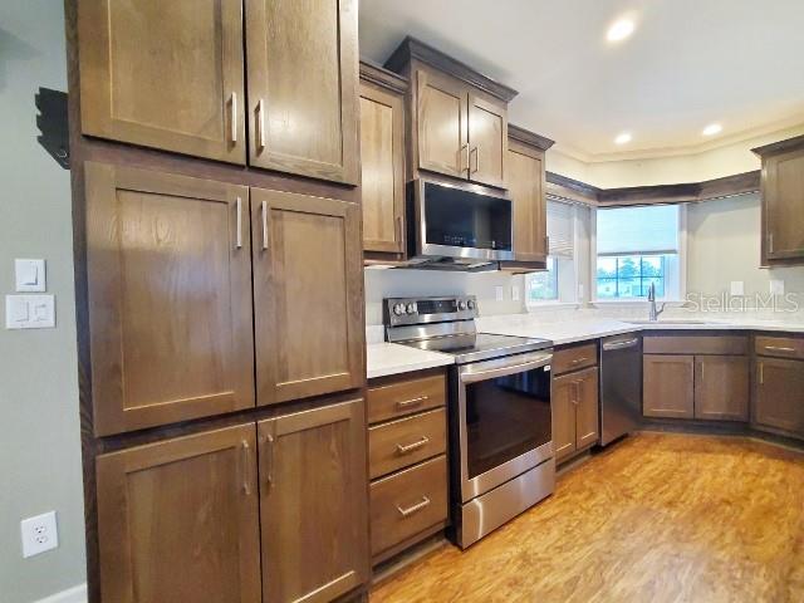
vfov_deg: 89.9
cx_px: 402
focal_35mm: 13
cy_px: 302
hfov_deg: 106.2
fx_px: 302
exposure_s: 1/30
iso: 400
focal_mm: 1.8
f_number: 2.2
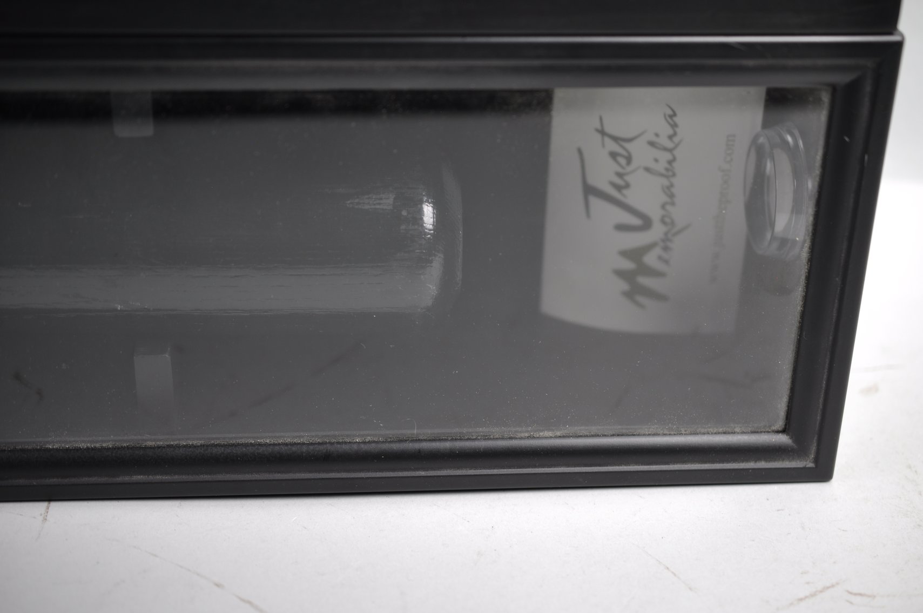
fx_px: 1536
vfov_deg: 22.6
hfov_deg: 33.4
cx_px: 462
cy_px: 306
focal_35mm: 60
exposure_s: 1/25
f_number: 3
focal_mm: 40
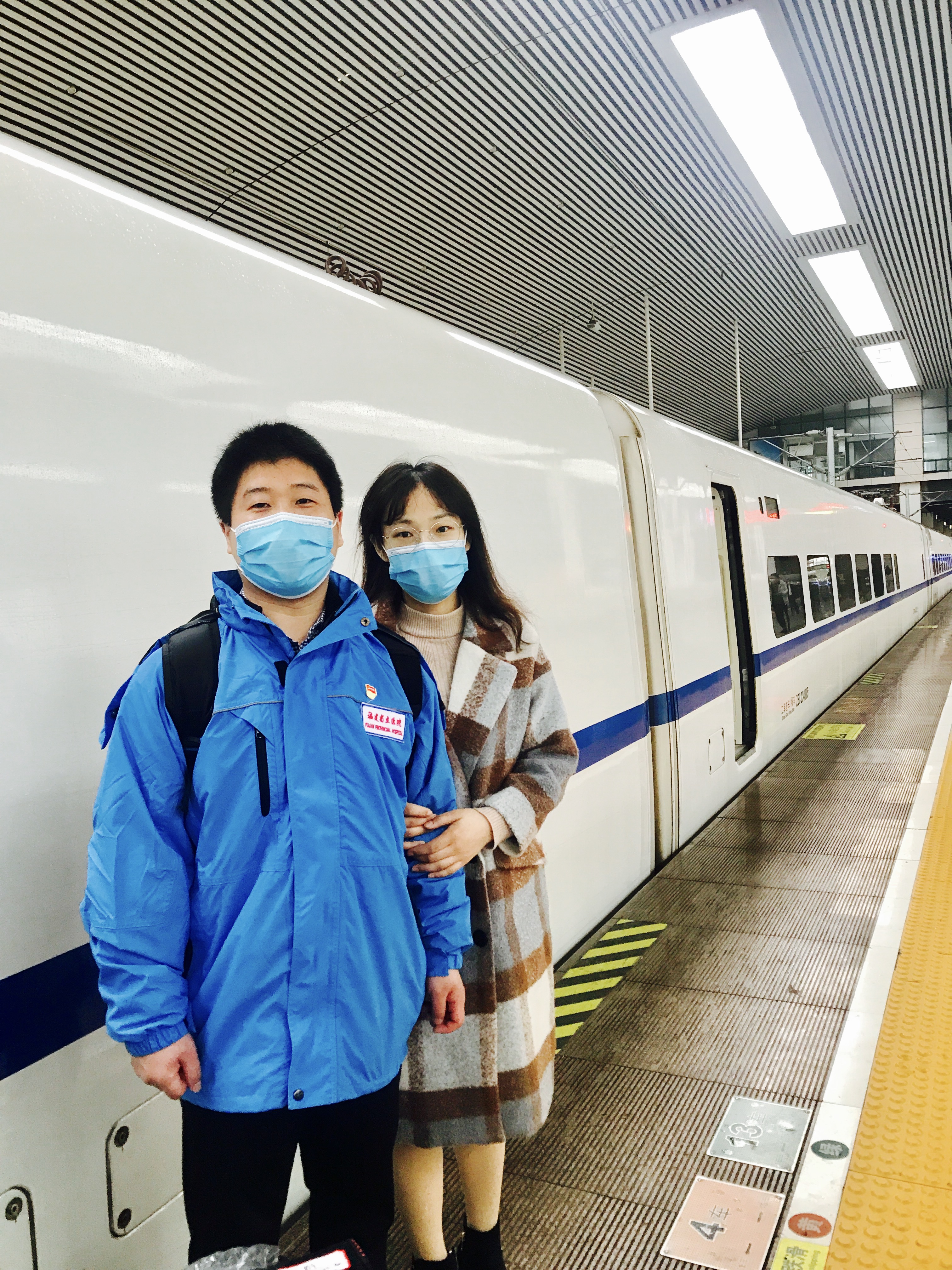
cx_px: 476
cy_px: 635
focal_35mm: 28
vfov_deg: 63.4
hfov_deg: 49.7
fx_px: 1027
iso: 40
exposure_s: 1/20
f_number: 1.8
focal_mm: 3.99
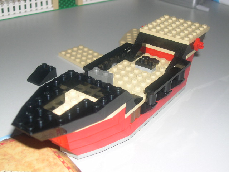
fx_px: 377
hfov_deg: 33.8
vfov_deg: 25.7
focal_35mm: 57
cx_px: 114
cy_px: 86
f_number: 3.4
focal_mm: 12.2
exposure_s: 1/60
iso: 100
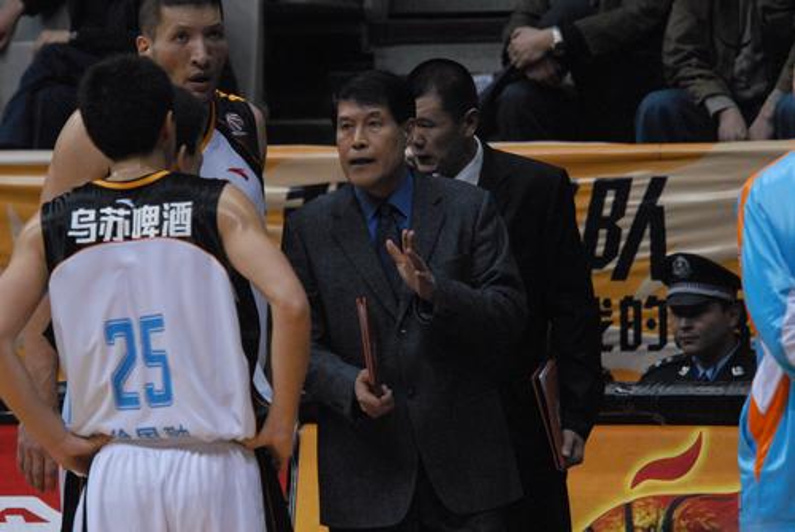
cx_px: 398
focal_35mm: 390
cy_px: 266
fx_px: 8625
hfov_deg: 5.3
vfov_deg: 3.5
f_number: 5.3
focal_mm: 260
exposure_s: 1/250
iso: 1600
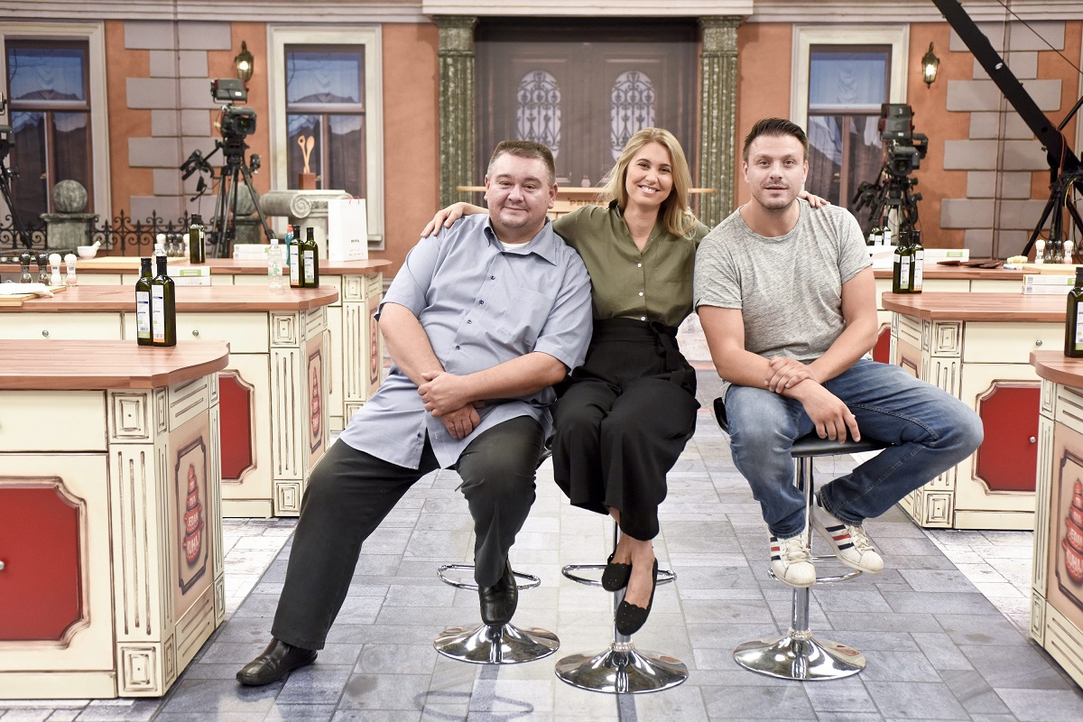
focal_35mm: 48
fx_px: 1444
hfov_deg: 41.1
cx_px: 542
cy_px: 361
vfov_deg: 28.1
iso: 2000
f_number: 5.6
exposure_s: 1/125
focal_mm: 48
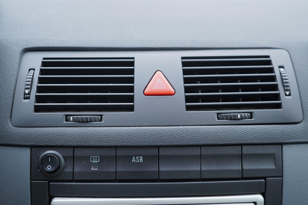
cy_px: 102
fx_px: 308
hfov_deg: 53.1
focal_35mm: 36
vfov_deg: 36.9
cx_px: 154
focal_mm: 24
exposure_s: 1/40
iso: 200
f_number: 2.8
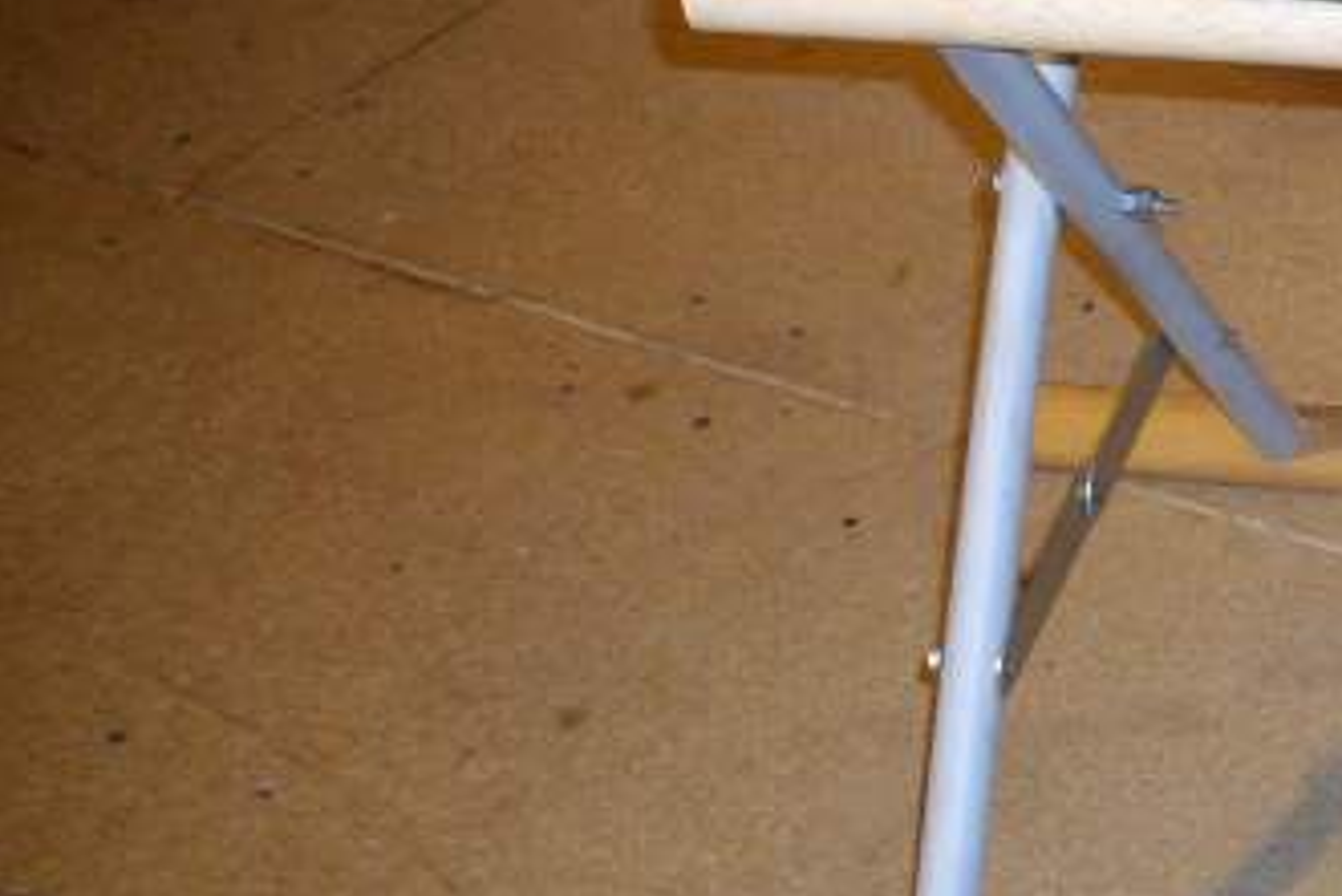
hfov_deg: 20.5
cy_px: -20
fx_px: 3468
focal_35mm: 93
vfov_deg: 14.5
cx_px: 1618
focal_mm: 6.2
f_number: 2.8
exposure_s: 1/50
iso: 160
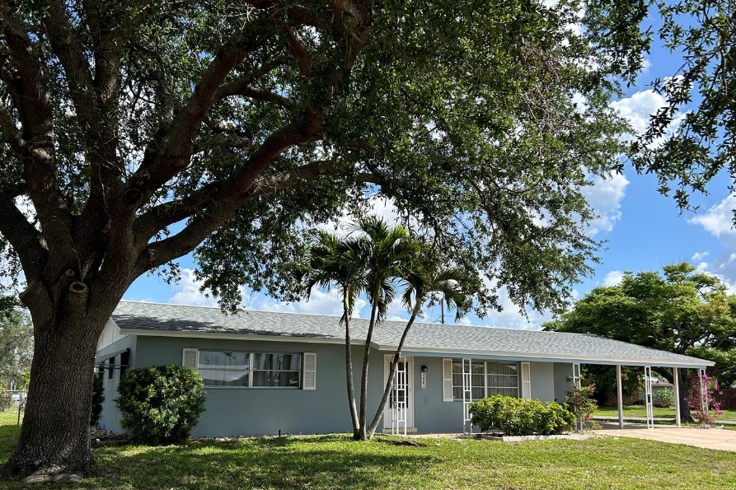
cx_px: 396
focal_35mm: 31
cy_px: 313
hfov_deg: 60.2
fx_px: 634
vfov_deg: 41.9
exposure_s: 1/3077
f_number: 1.5
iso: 50
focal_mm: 5.7
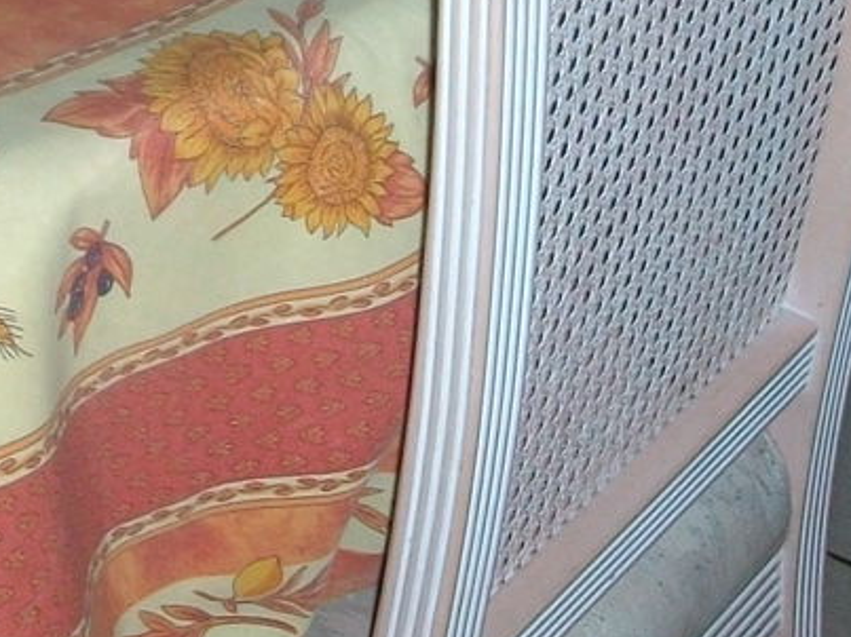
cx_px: 260
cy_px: -451
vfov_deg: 11.0
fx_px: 3121
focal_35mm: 127
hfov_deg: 15.5
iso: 125
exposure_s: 1/40
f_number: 2.9
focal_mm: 5.7
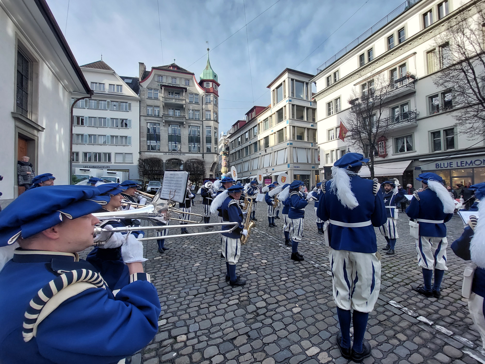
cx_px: 242
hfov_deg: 106.2
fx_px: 182
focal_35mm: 13
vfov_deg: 89.9
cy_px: 182
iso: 50
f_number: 2.2
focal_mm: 1.74
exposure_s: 1/390
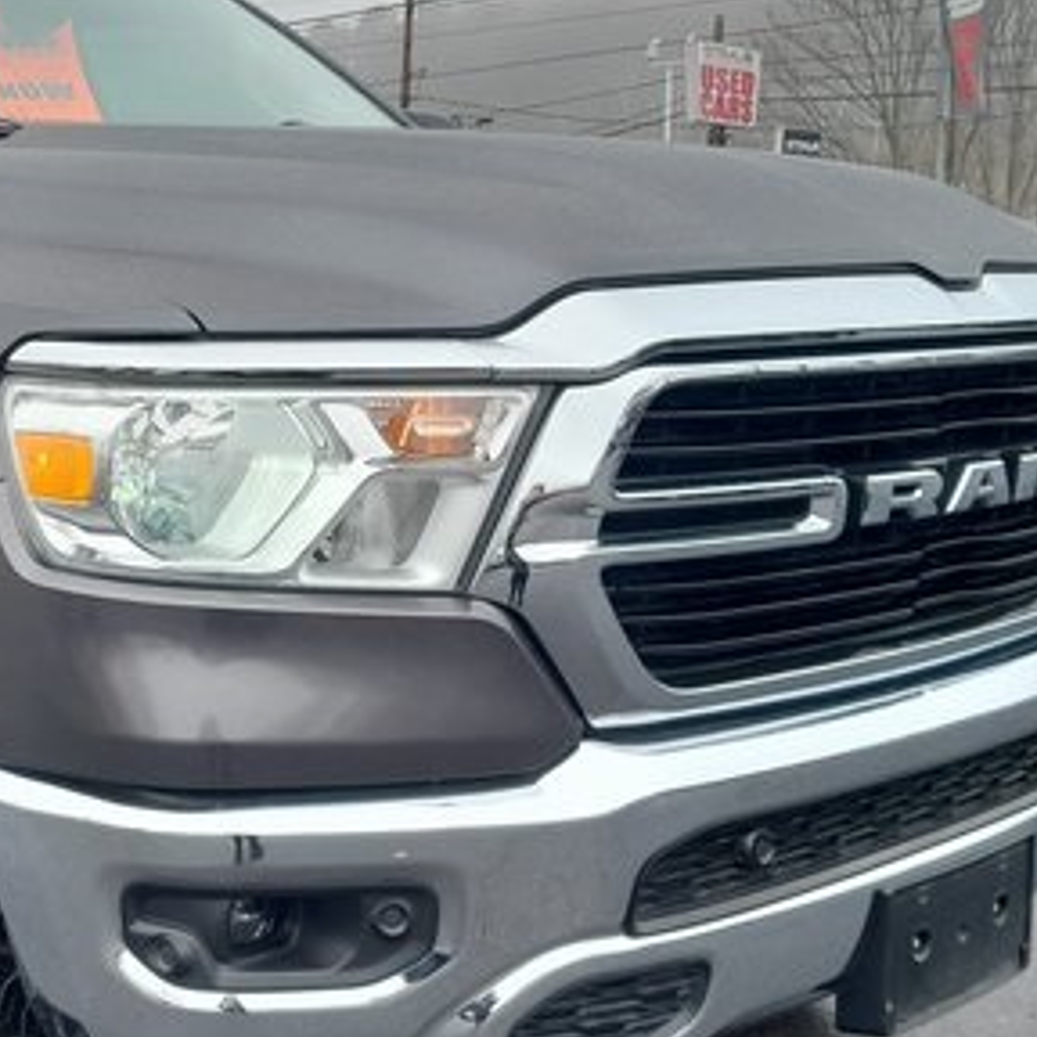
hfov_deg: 30.9
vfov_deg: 32.2
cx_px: 130
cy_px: 591
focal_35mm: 53
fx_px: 1796
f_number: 1.8
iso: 40
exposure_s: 1/120
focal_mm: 4
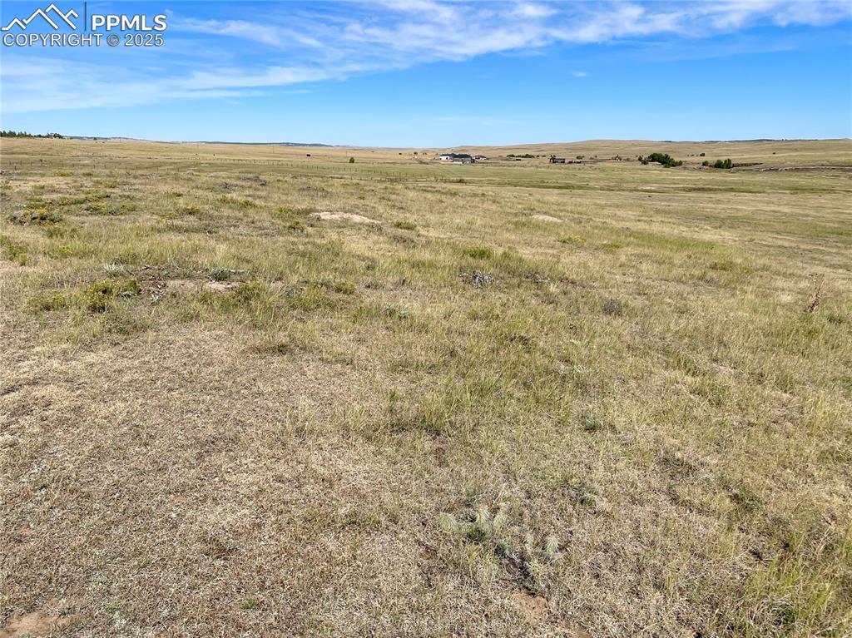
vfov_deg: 53.0
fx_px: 640
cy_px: 319
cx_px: 426
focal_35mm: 26
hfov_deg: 67.3
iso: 32
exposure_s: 1/4132
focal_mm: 4.2
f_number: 1.6
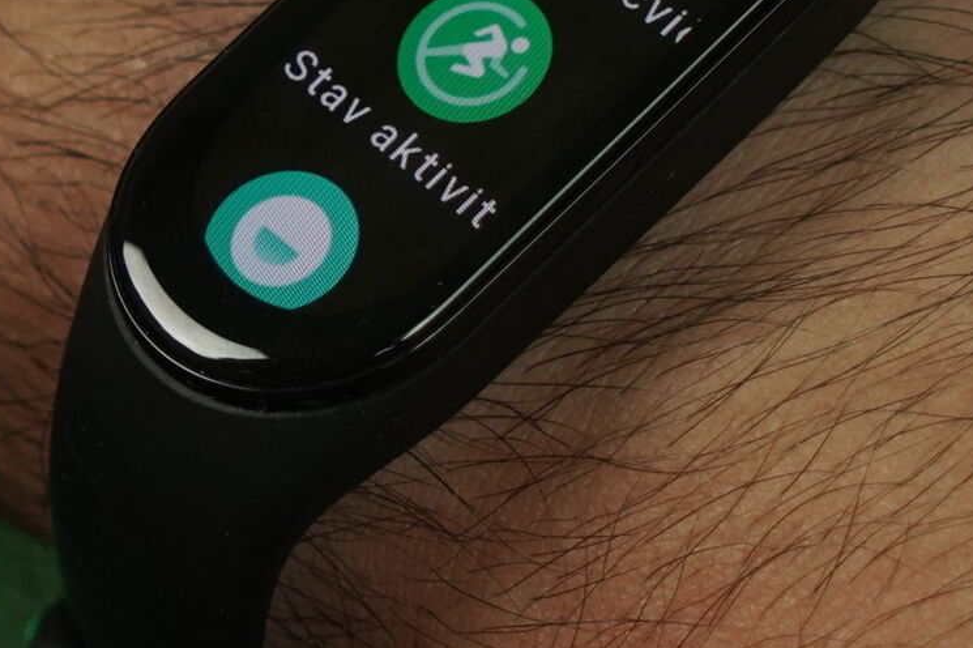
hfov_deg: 12.5
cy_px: 138
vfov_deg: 8.3
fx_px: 4457
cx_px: 511
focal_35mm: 165
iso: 800
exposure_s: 1/125
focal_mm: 64
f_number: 6.3
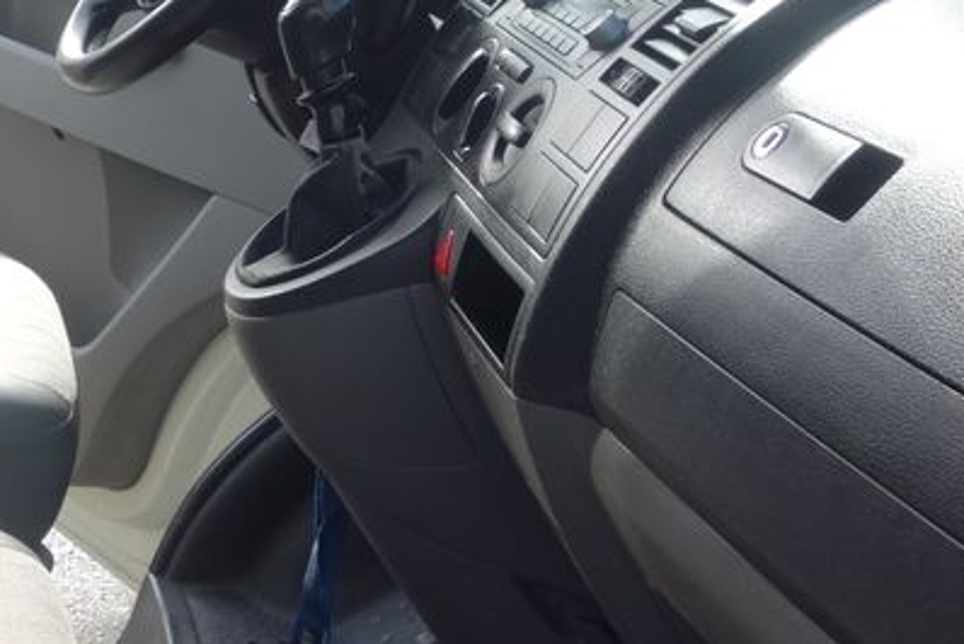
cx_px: -259
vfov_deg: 18.7
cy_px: 84
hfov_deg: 24.7
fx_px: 1929
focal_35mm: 72
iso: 125
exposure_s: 1/160
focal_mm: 10.4
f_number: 5.6
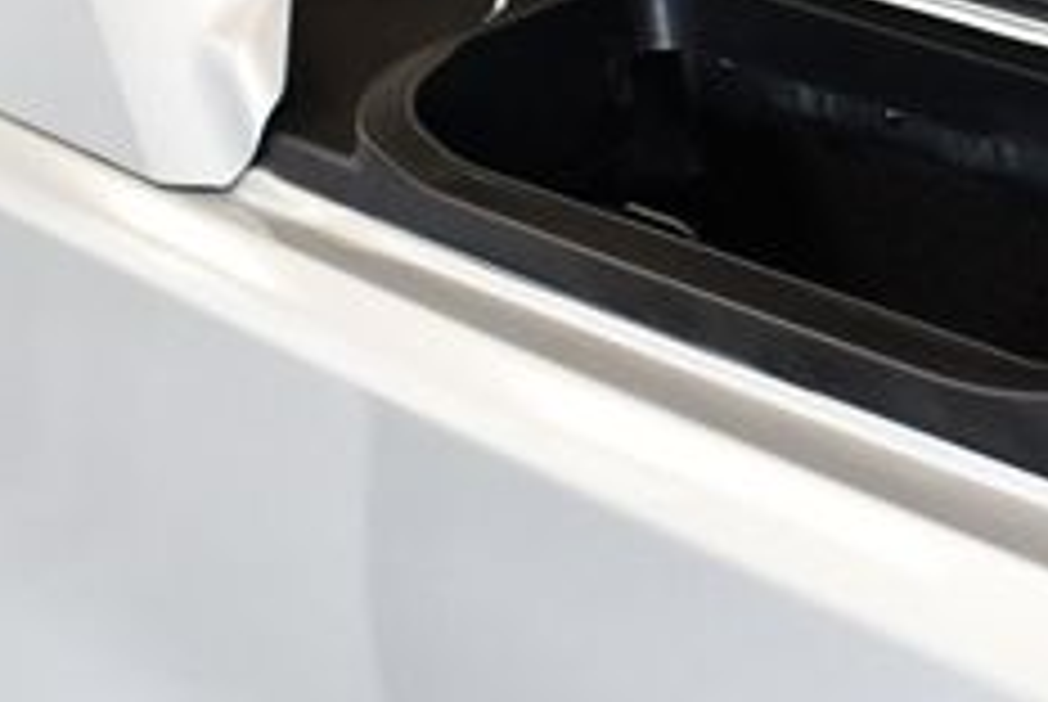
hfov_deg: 20.1
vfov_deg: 13.8
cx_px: 994
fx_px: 2886
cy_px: 230
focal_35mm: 99
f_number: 3.5
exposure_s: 1/160
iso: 800
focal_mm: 18
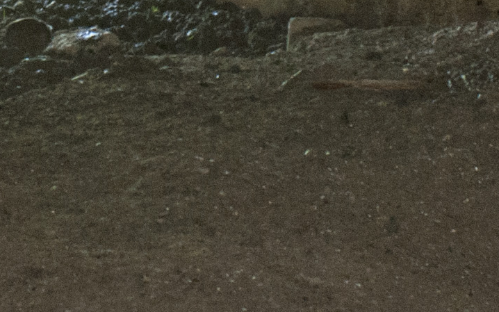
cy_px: -270
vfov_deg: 7.5
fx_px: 2299
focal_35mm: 169
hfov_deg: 12.3
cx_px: 30
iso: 2500
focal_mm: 28
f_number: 3.5
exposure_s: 1/60
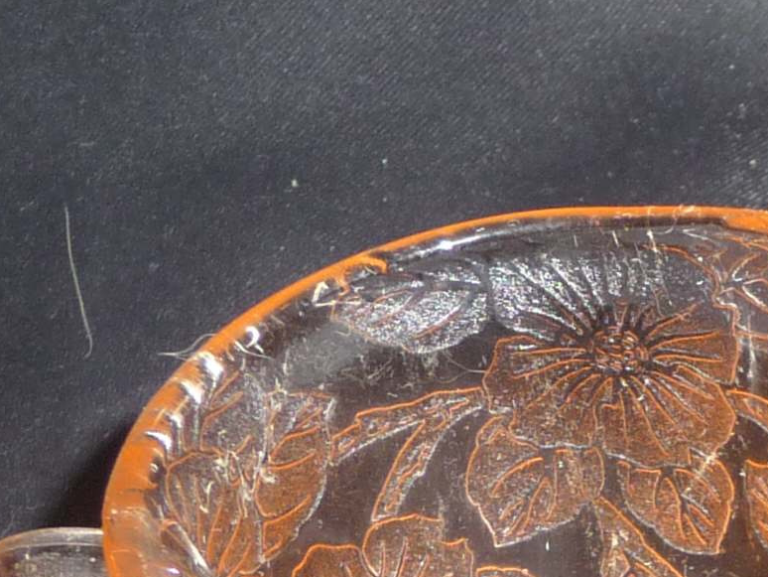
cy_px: 902
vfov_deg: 11.3
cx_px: 1370
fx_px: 2774
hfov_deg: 14.0
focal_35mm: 125
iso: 100
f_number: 3.3
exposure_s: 1/30
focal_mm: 4.7
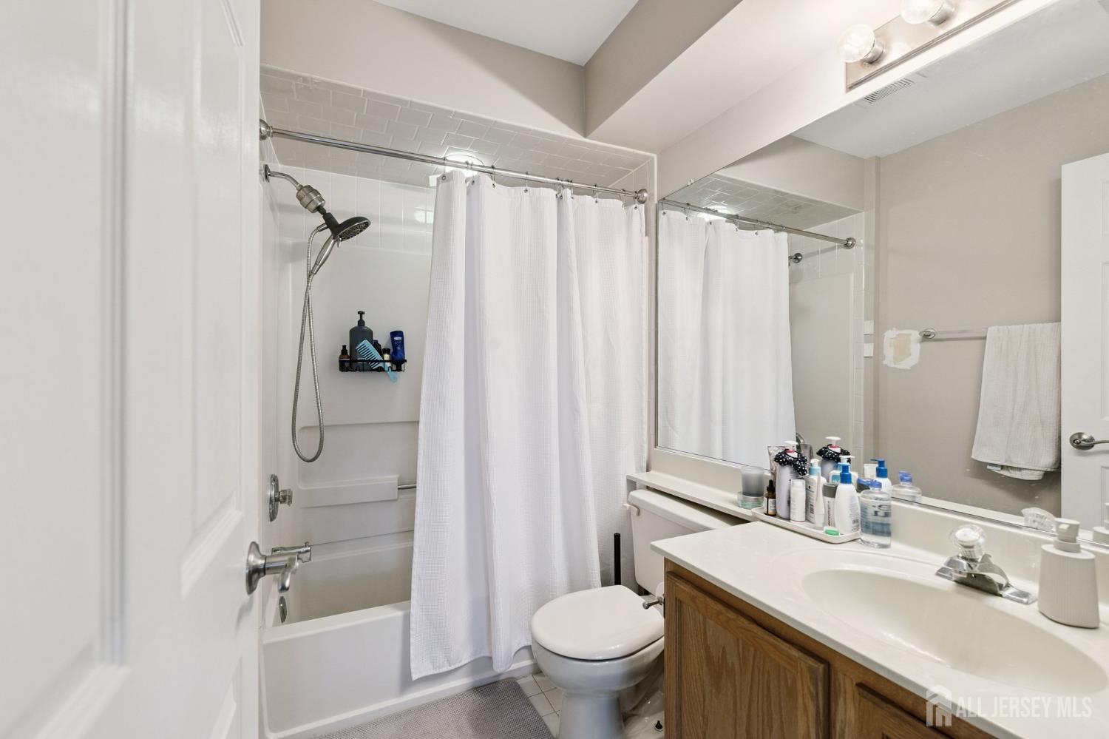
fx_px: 462
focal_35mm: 15
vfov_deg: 77.3
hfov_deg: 100.4
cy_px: 370
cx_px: 554
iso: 640
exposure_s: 1/50
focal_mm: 15
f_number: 7.1
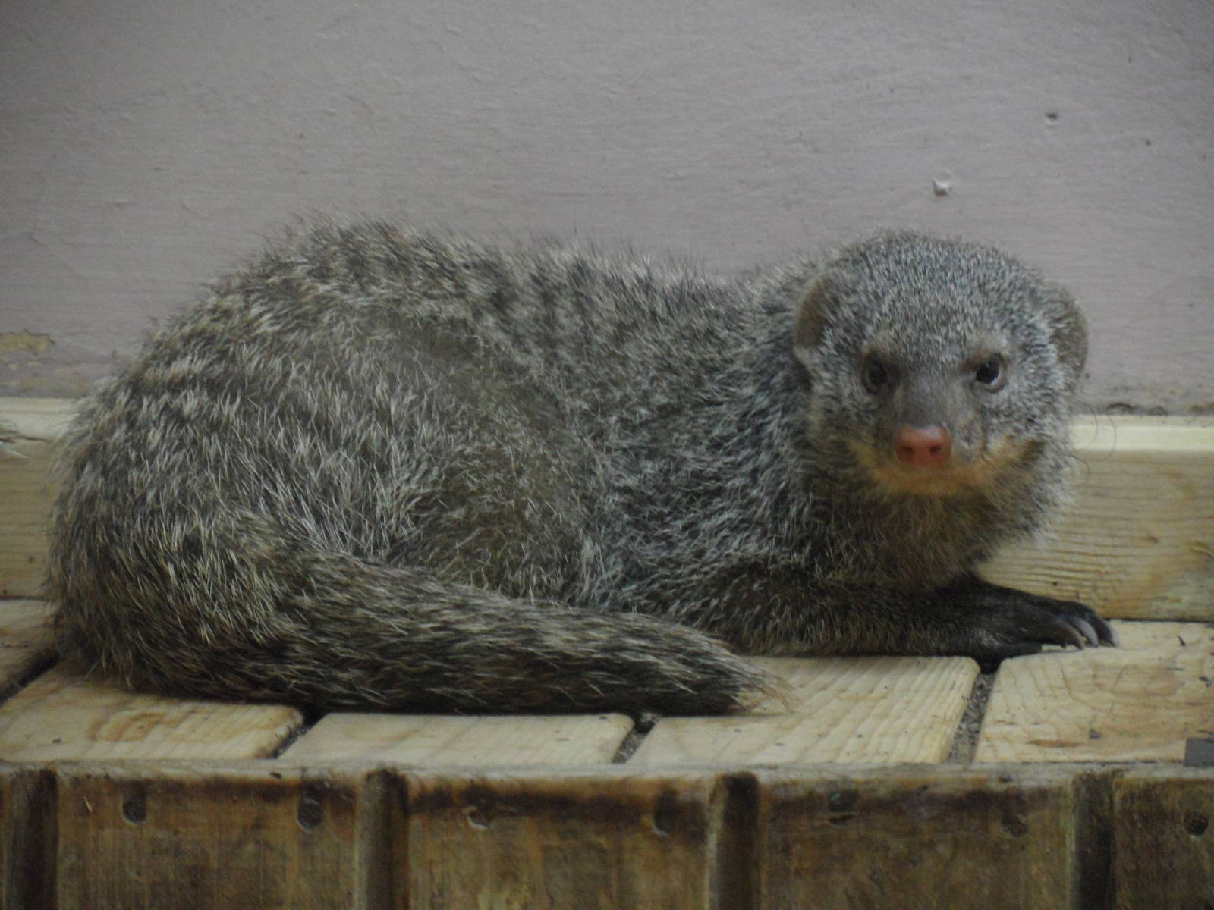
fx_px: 8417
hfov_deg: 8.2
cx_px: 607
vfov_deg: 6.2
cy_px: 455
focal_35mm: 240
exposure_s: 1/4
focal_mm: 39.5
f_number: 5
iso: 400
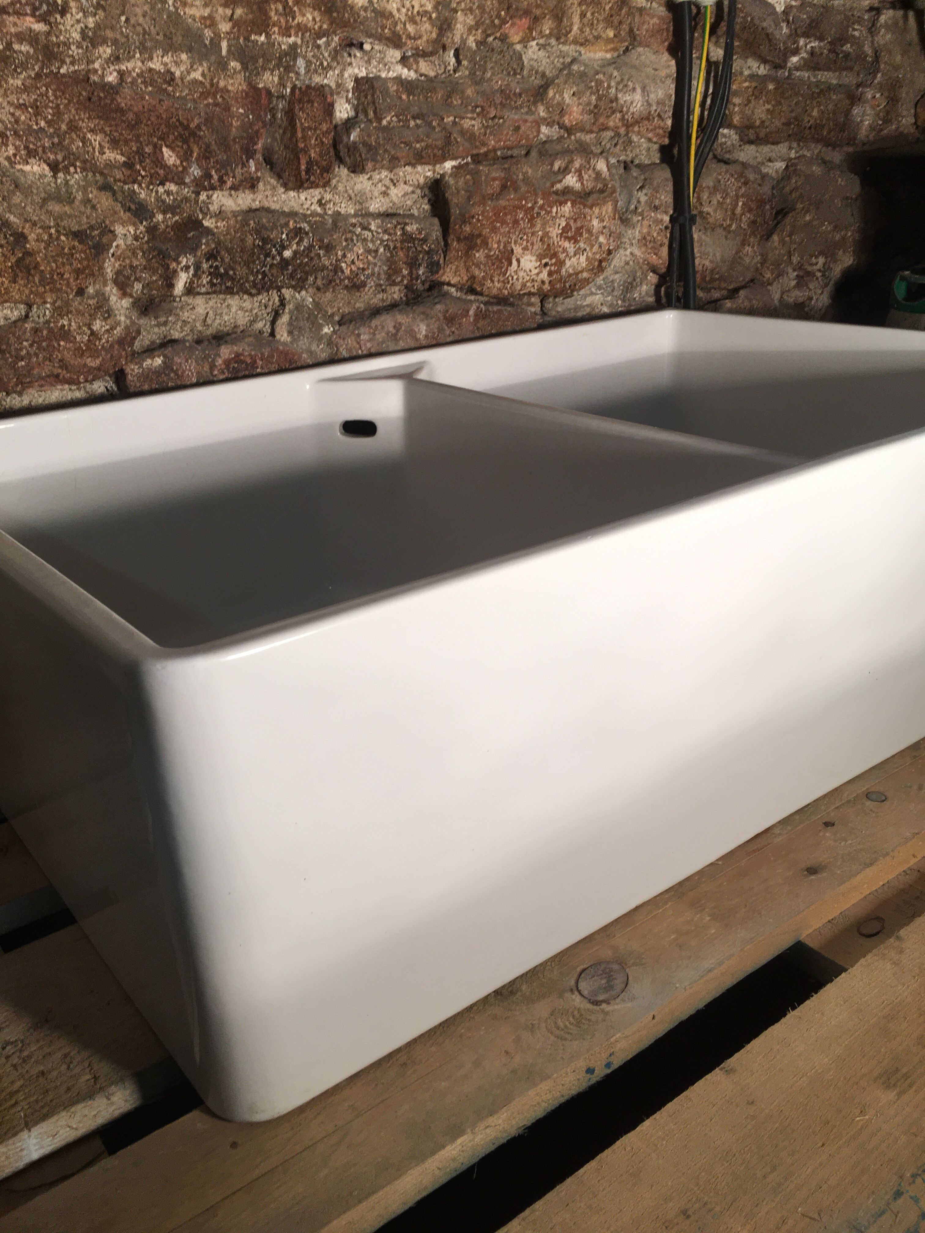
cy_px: 616
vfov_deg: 61.7
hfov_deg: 48.2
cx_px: 462
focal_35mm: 29
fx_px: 1033
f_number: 2.2
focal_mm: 4.15
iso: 32
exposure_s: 1/50
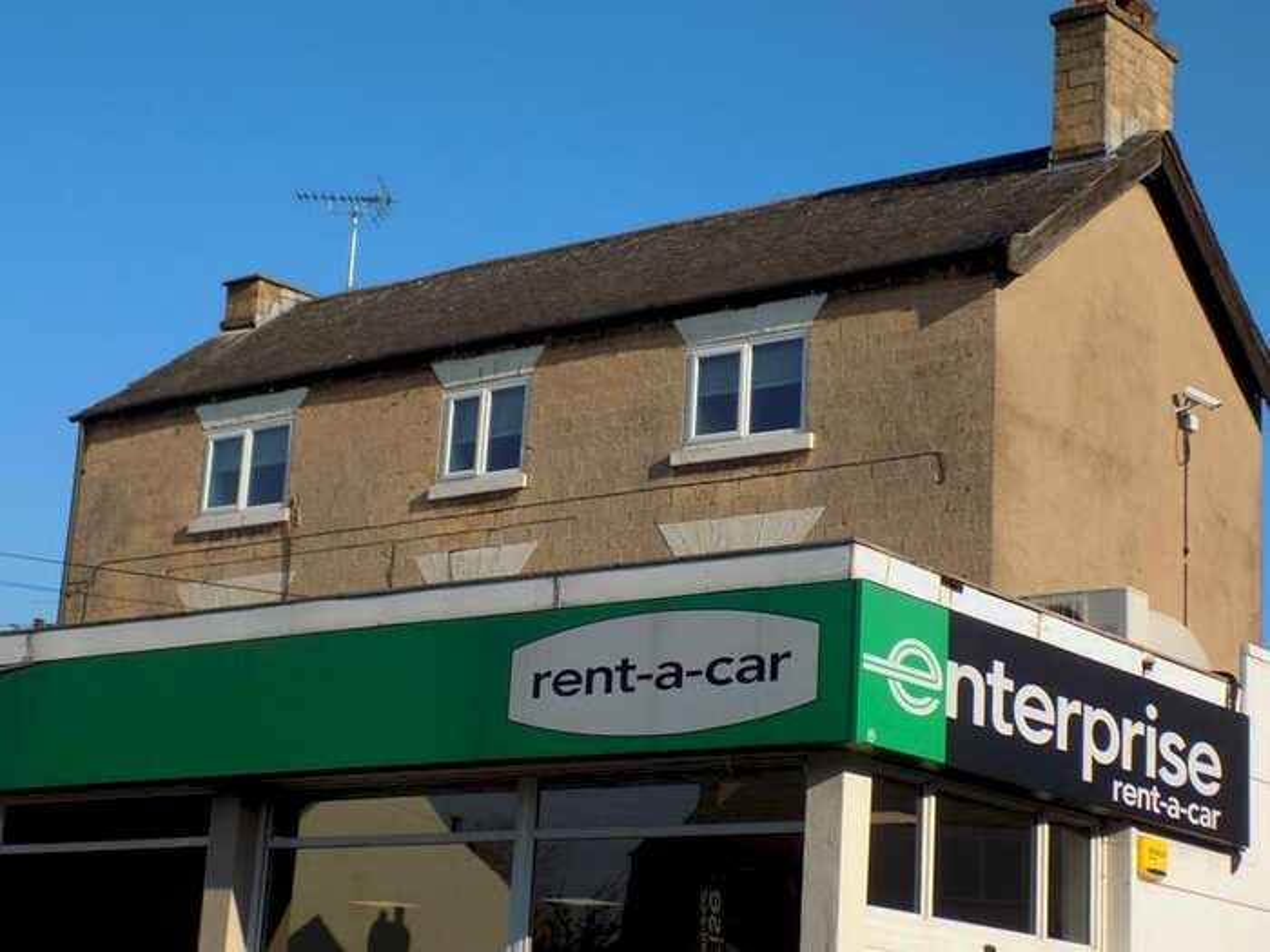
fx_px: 2385
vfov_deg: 22.6
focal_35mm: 65
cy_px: 476
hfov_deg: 29.8
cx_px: 635
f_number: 4.1
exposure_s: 1/800
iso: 80
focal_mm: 11.5
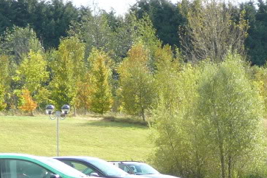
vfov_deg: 3.4
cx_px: 75
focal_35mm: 407
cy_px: 206
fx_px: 3017
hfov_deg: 5.1
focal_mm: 26.3
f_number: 4
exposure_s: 1/250
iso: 80
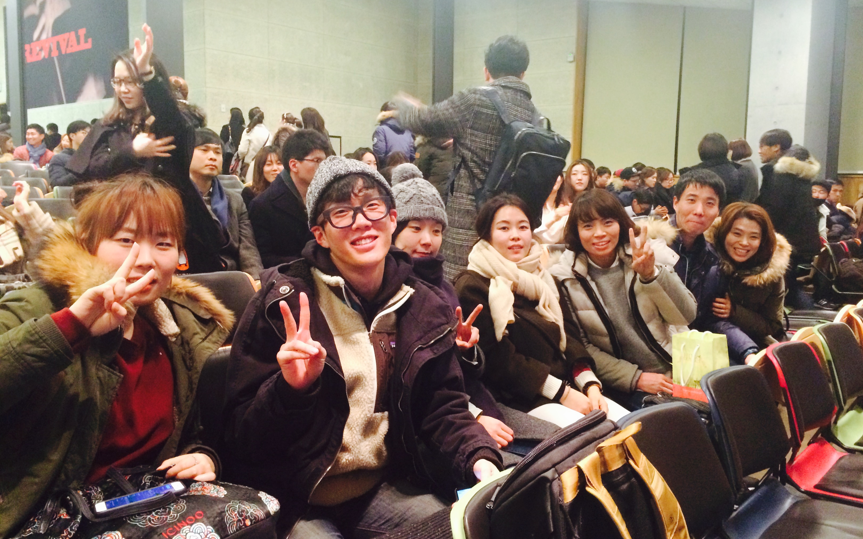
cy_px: 256
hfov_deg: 61.2
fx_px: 729
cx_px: 435
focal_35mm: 31
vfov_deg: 40.6
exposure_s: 1/20
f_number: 2.2
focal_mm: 4.15
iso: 320
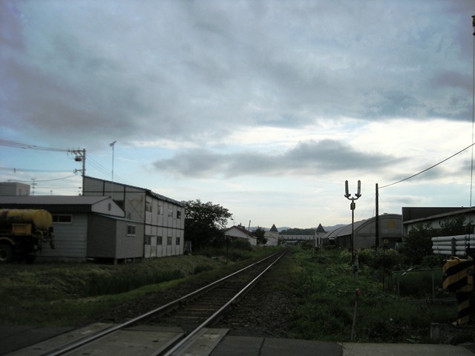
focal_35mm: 35
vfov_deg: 40.7
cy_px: 178
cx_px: 238
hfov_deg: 52.6
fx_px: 480
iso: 50
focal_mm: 5.7
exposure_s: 1/472
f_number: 2.8
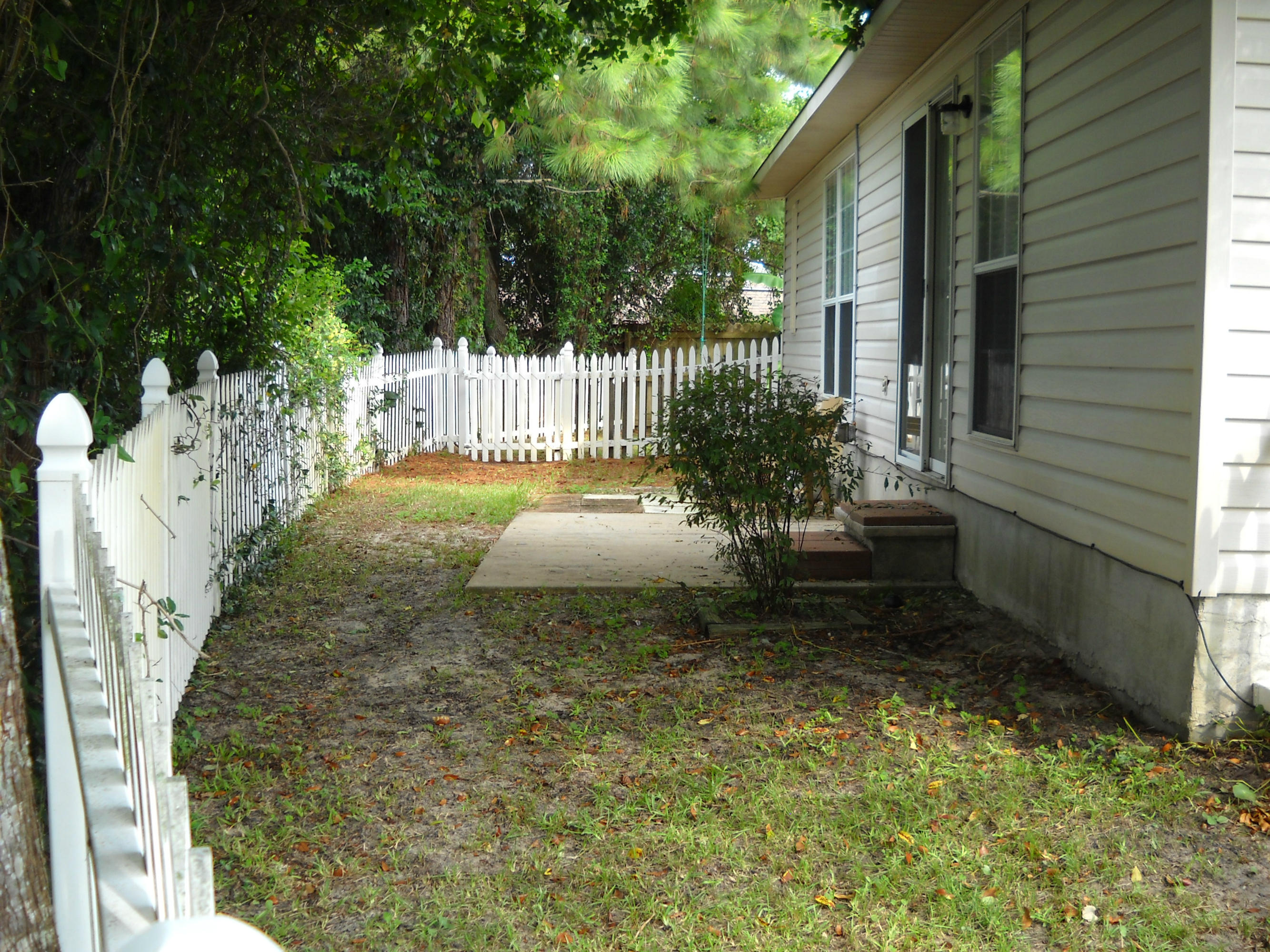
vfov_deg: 35.1
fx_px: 1504
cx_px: 635
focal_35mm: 41
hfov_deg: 45.8
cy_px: 476
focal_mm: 6.72
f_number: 3.1
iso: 64
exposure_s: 1/80
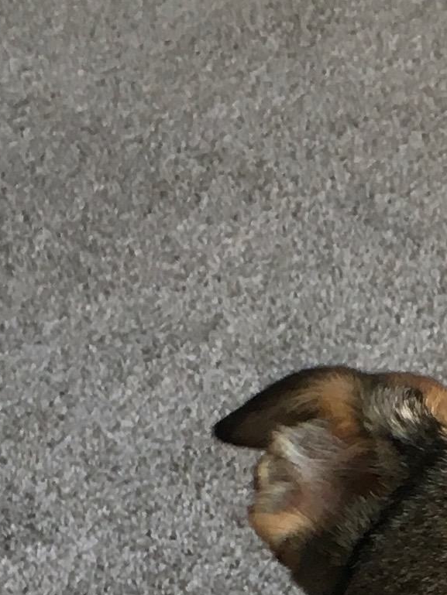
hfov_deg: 9.6
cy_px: 939
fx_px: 2616
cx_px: 614
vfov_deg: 12.3
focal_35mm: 152
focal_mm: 4.15
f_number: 2.2
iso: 64
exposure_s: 1/30
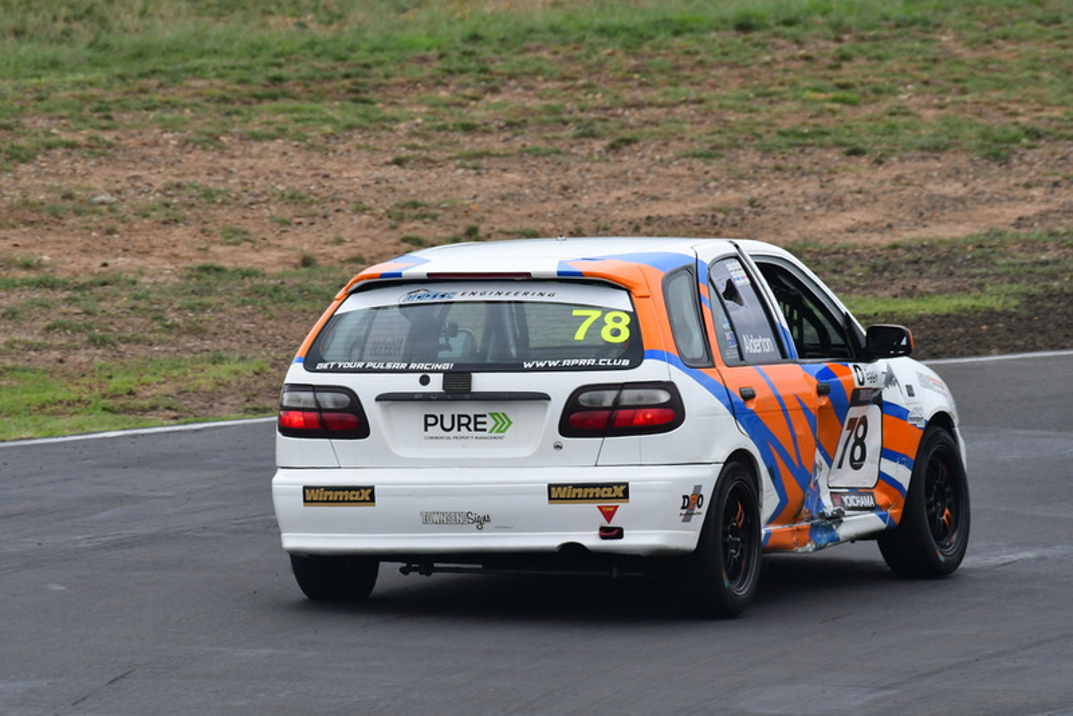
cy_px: 358
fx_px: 22361
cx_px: 536
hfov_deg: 2.7
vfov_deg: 1.8
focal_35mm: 750
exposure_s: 1/640
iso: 1000
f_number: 11
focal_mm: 500
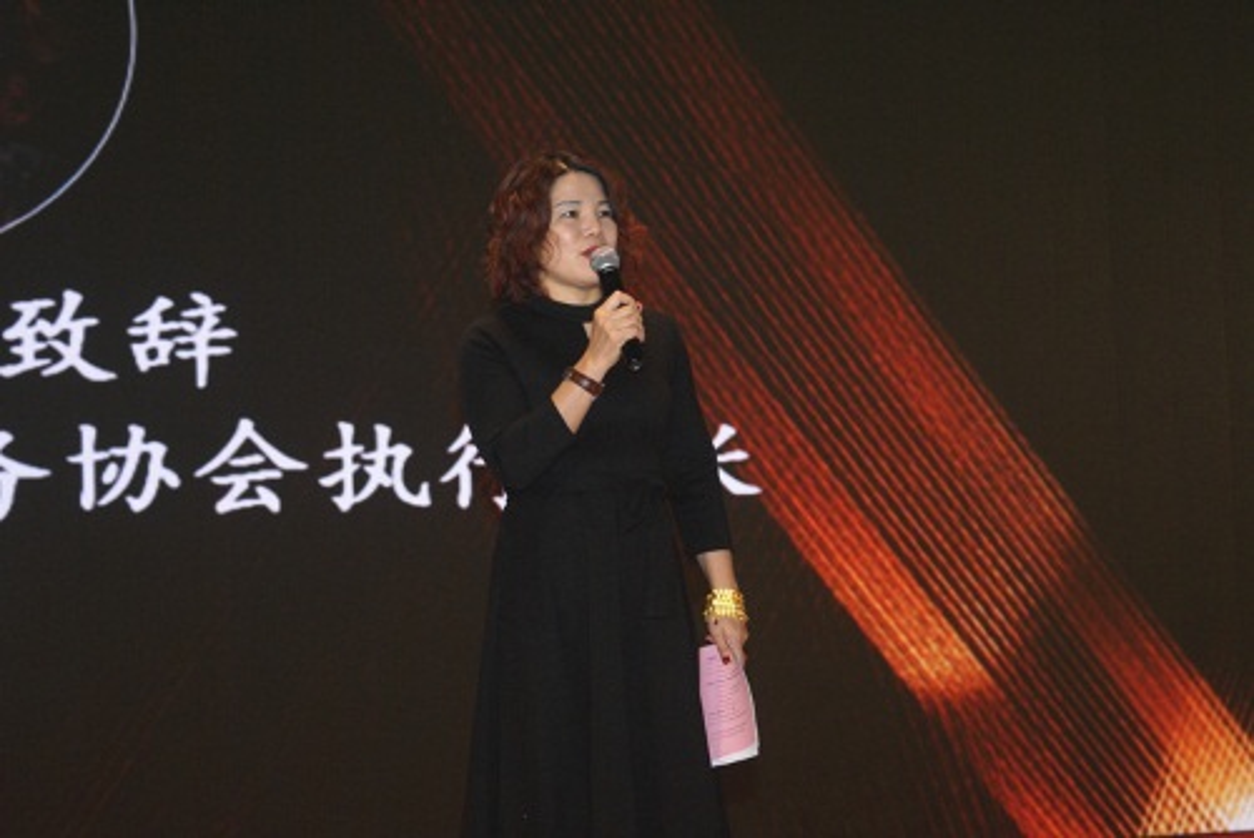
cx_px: 627
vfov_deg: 13.1
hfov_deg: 19.4
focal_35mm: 105
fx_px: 3659
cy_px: 419
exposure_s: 1/125
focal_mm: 70
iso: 400
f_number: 5.6
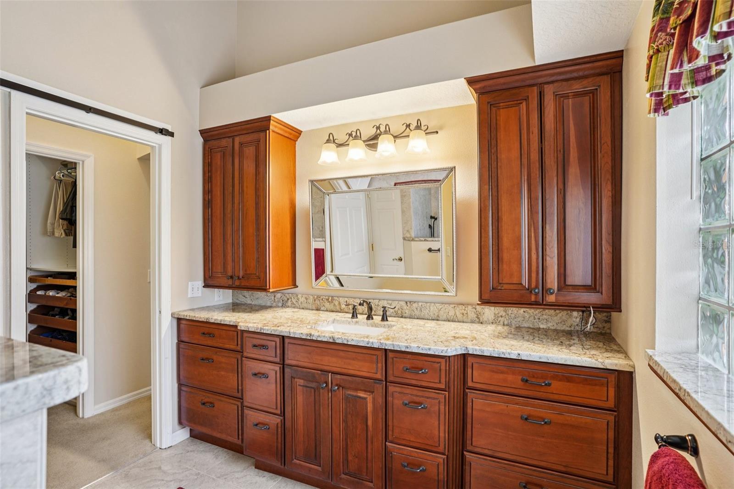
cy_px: 244
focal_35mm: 17
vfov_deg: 70.4
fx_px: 347
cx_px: 367
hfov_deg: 93.3
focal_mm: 17
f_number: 8
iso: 100
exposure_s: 1/3.33
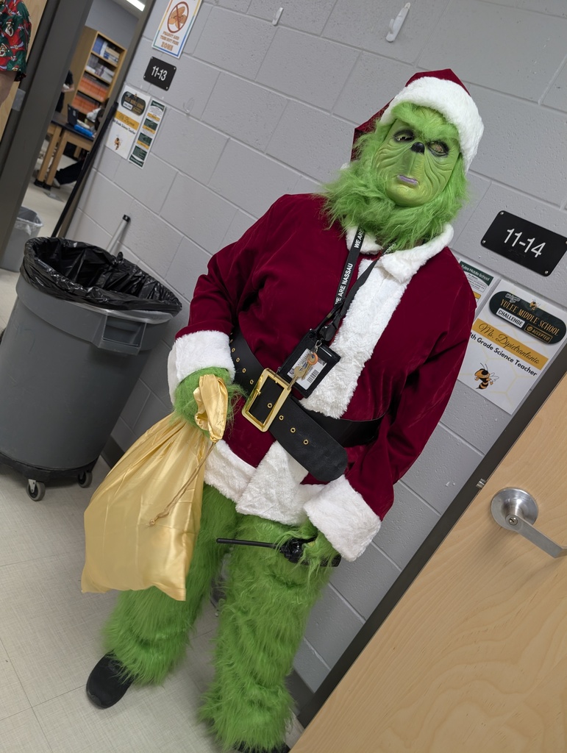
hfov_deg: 56.9
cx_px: 284
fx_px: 523
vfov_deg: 71.5
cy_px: 376
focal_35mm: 24
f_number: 1.68
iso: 45
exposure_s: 1/40
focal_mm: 6.9
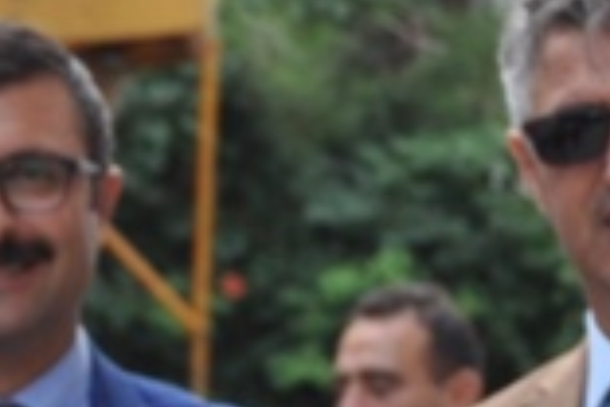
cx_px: 184
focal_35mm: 413
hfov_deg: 5.0
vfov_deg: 3.3
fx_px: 6998
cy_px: 1057
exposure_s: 1/160
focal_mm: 42
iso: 200
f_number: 6.3
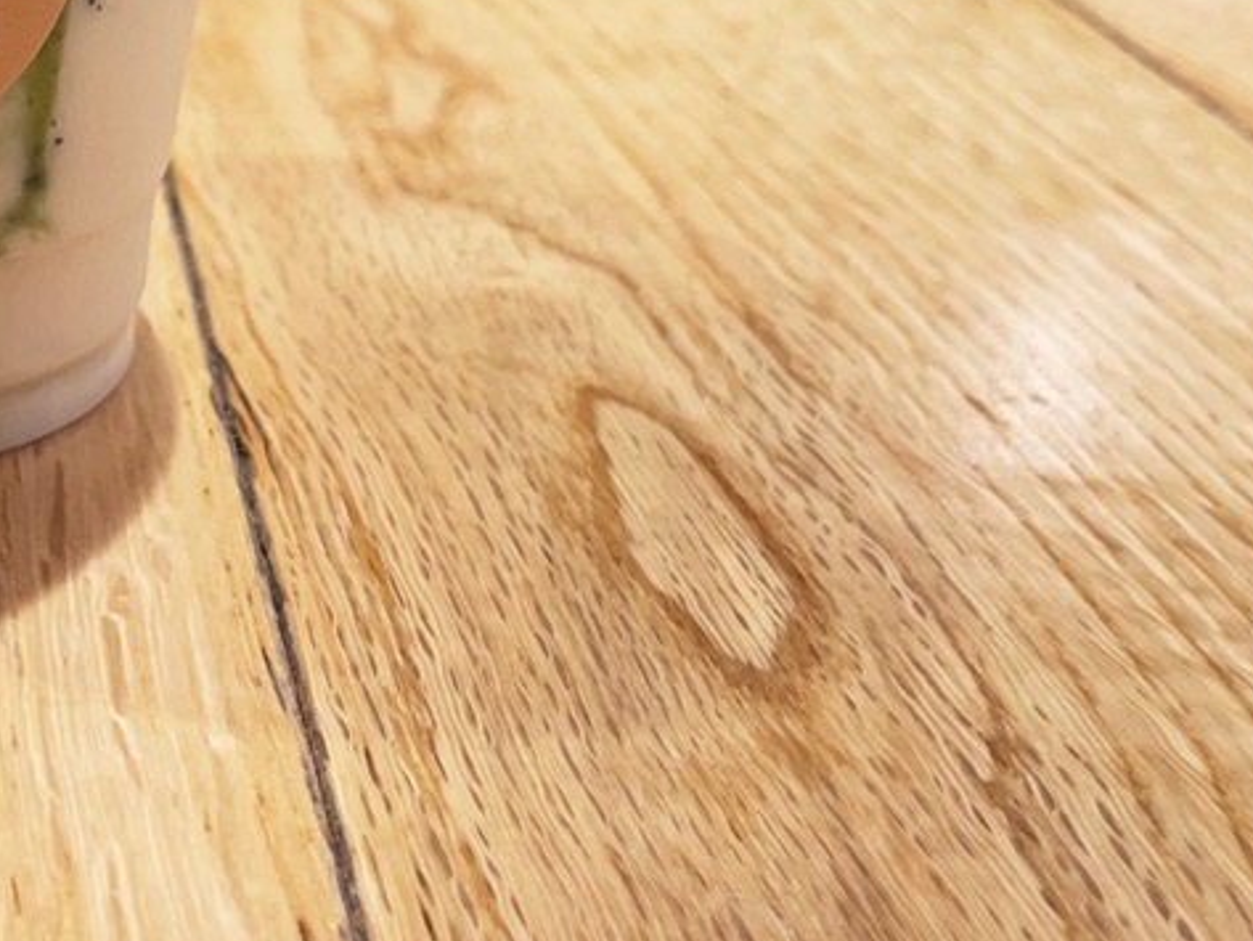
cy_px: -114
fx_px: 2390
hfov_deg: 27.2
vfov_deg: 21.1
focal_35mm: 66
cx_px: -85
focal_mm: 5.1
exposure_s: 1/100
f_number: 1.6
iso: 100
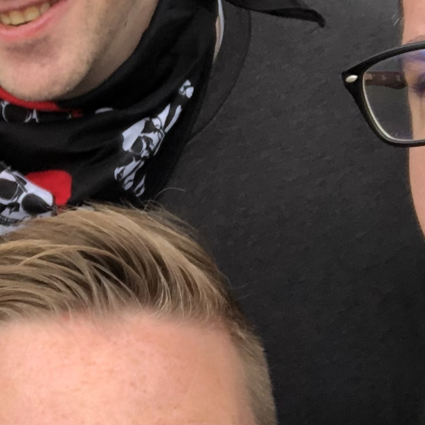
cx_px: -250
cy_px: 288
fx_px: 1625
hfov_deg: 13.8
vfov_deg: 14.9
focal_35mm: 117
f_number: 2.2
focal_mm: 2.87
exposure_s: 1/312
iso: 20
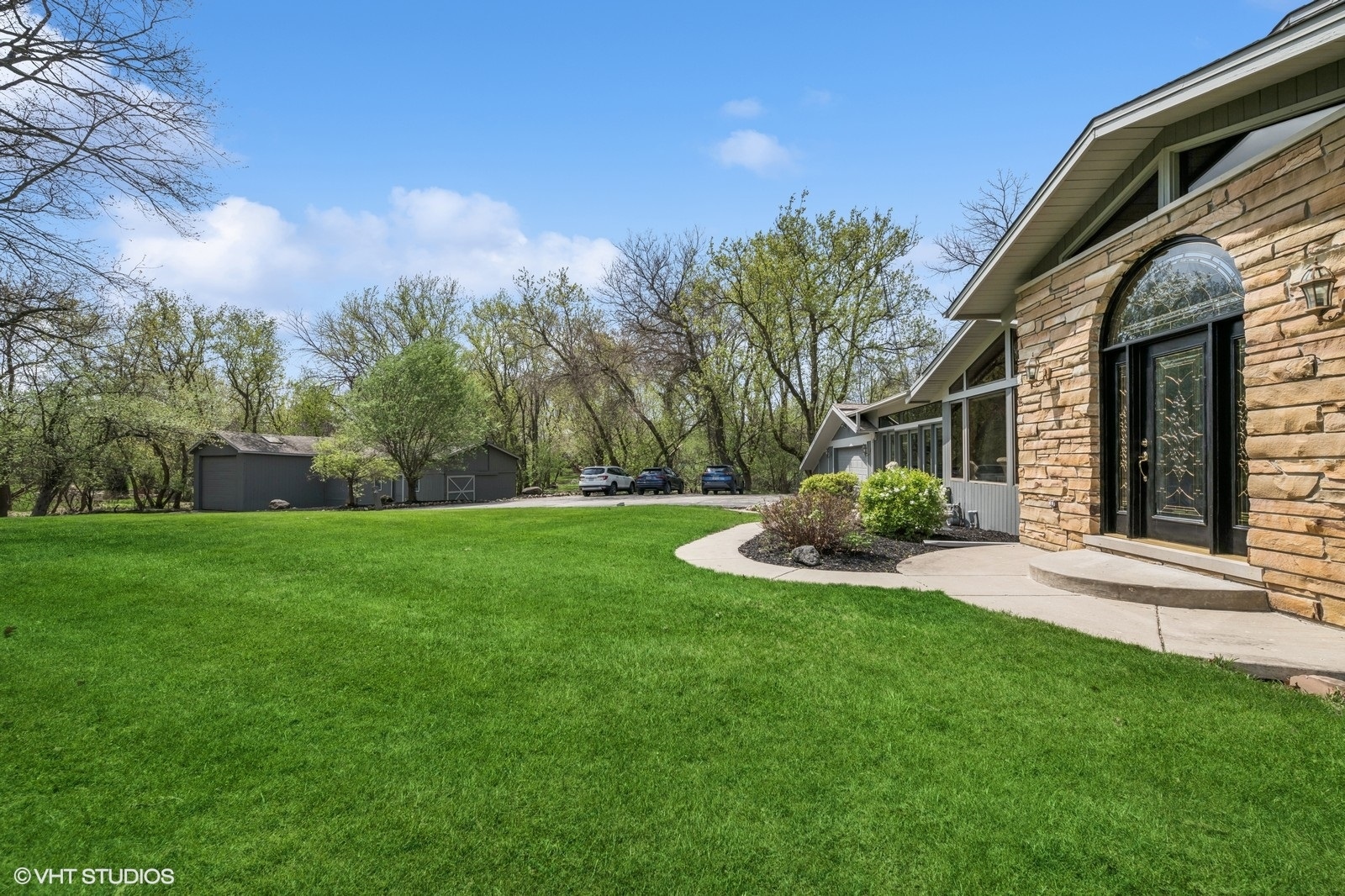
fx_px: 523
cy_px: 448
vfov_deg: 81.2
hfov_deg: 104.3
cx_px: 672
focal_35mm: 14
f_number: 9.5
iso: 200
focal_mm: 14
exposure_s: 1/500
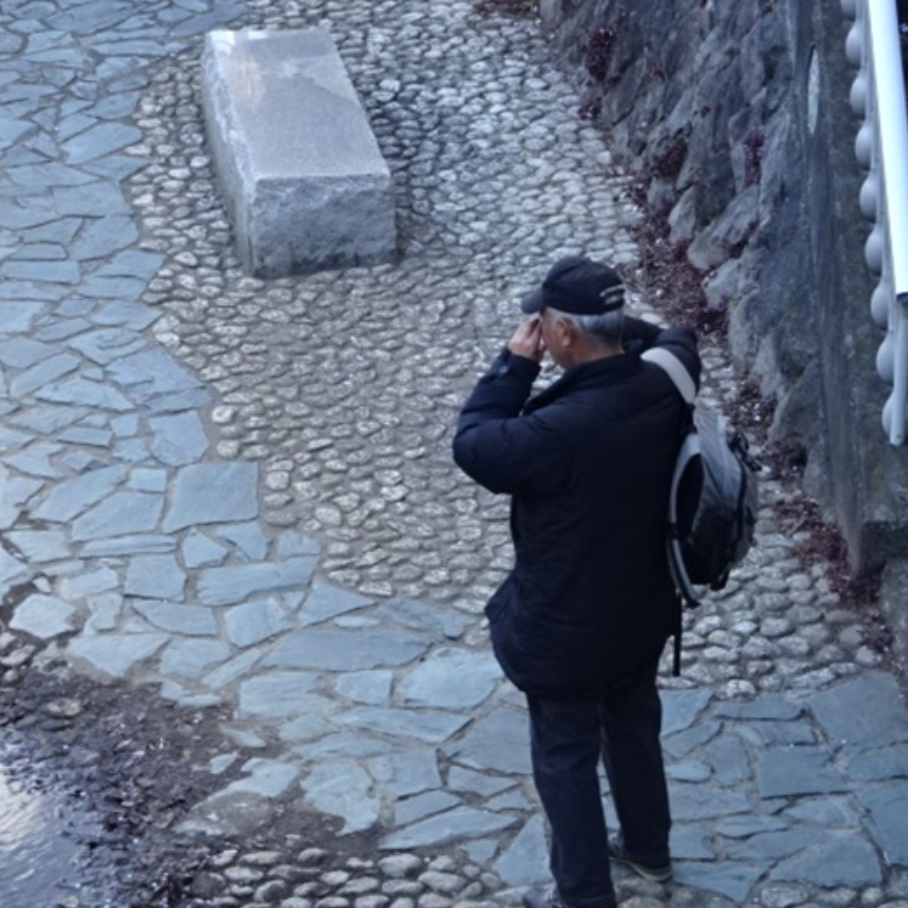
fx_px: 3710
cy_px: 457
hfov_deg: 14.0
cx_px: 447
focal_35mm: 125
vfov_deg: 14.0
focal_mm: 17.97
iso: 320
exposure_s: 1/125
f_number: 5
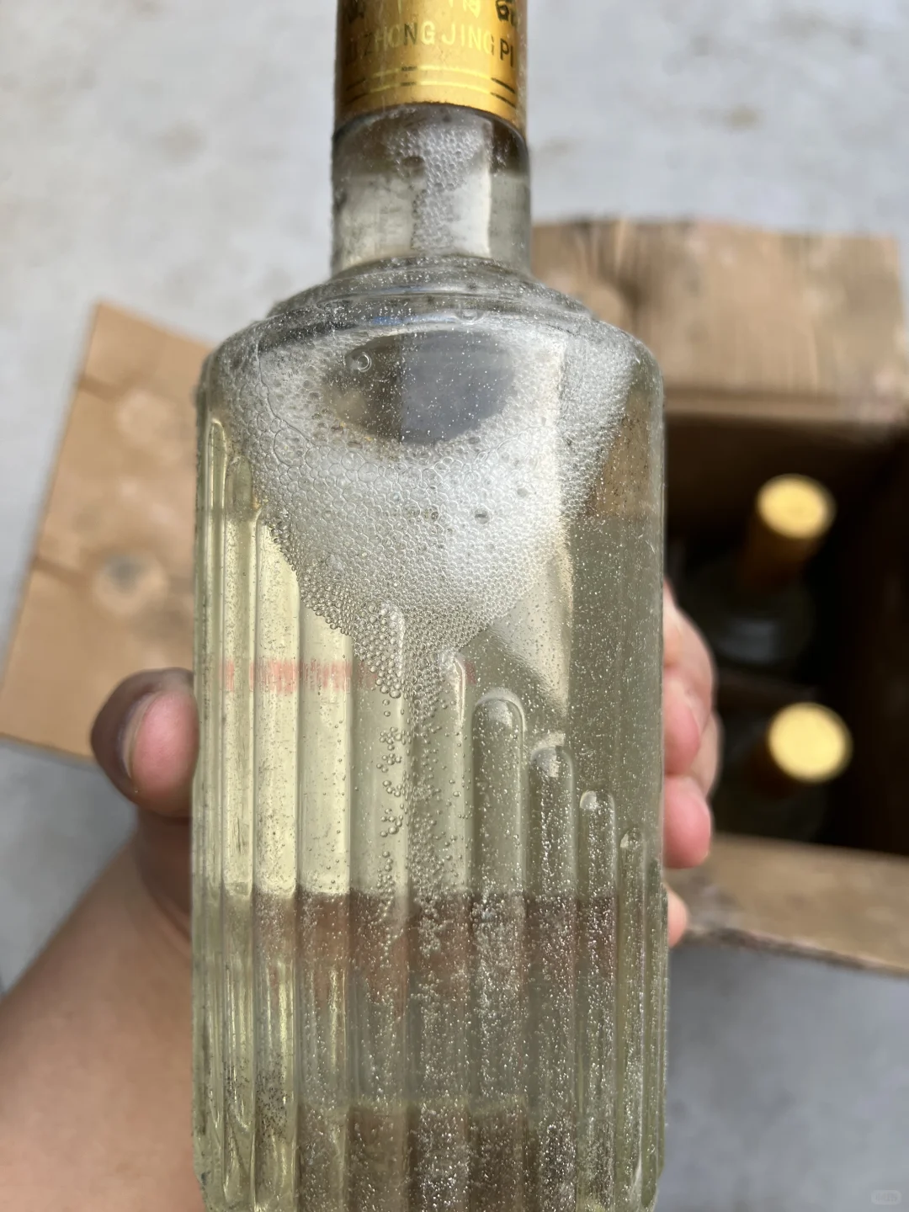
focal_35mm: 26
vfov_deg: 67.3
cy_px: 606
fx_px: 910
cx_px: 454
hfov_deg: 53.1
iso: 40
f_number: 1.5
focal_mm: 5.7
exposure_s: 1/166
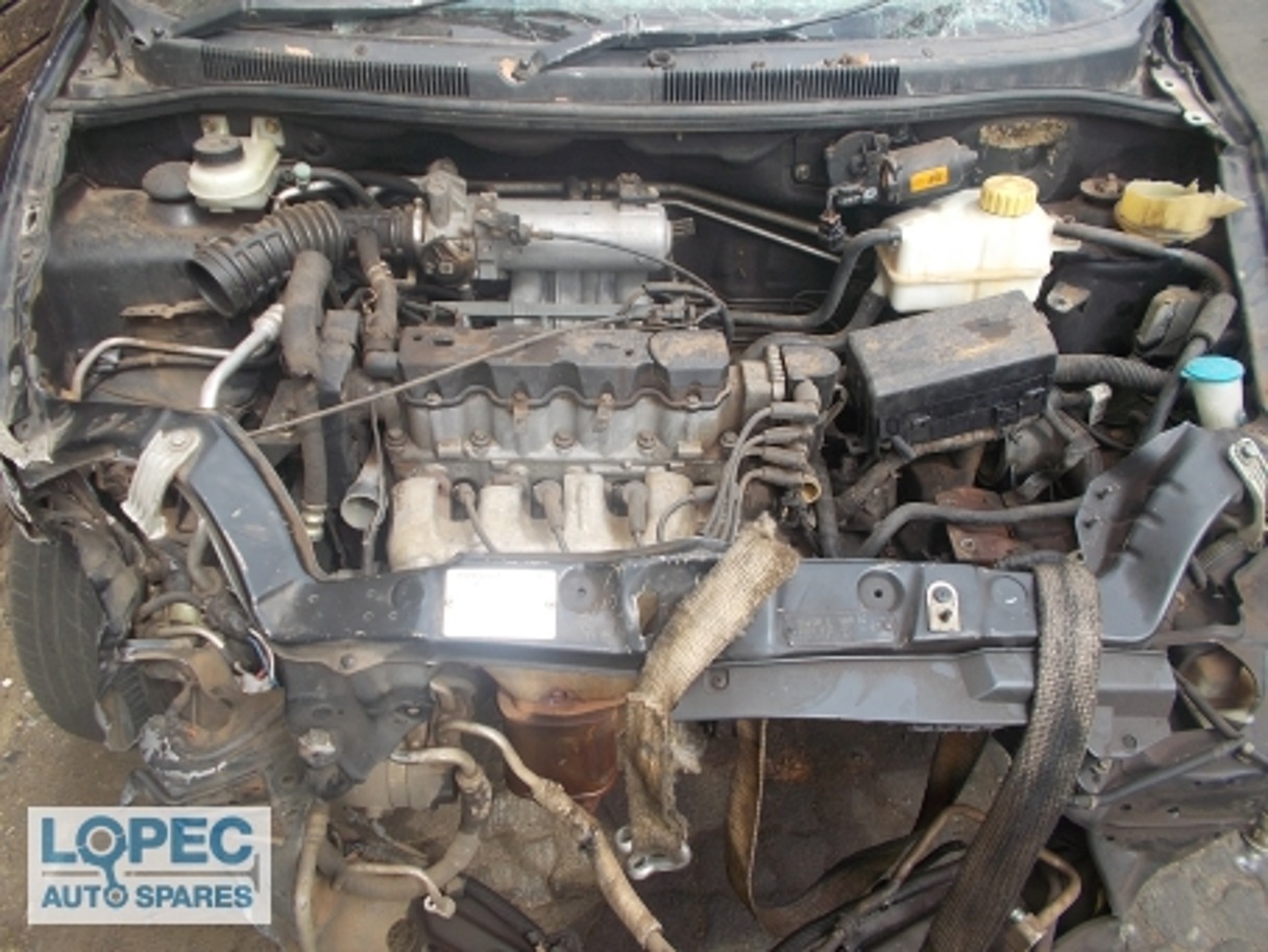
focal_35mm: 26
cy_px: 476
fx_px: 953
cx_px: 634
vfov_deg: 53.1
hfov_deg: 67.3
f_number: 3.2
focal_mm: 4.6
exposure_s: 1/250
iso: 80
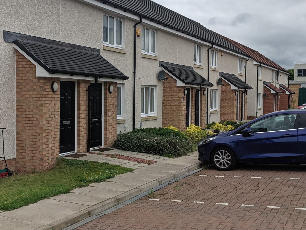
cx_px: 120
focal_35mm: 48
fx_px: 424
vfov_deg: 30.3
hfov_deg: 39.5
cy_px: 108
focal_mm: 4.44
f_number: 1.8
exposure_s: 1/2924
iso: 49
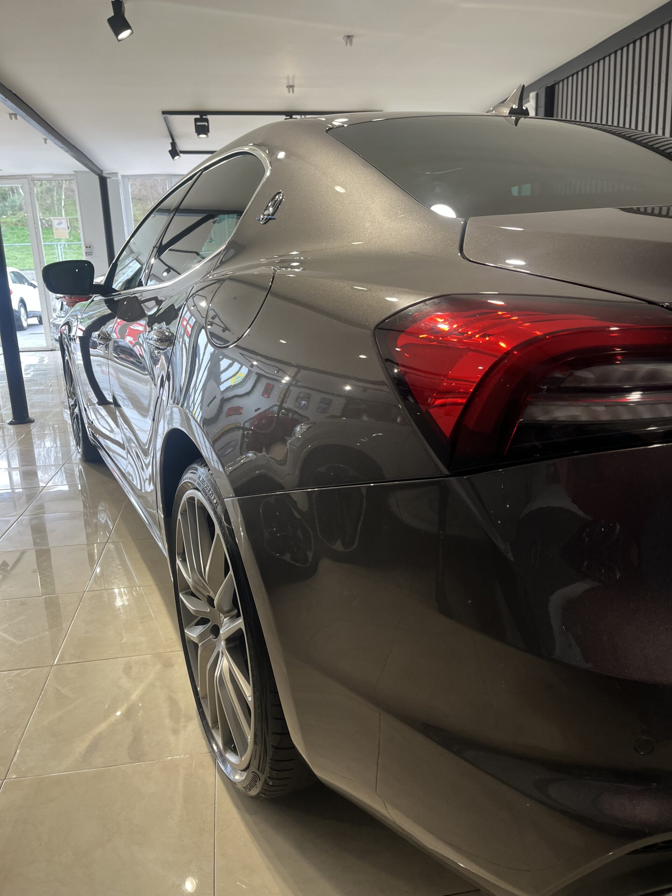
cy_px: 448
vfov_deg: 67.3
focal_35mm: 26
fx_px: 673
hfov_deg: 53.1
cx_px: 336
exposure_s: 1/100
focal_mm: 5.1
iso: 80
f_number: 1.6
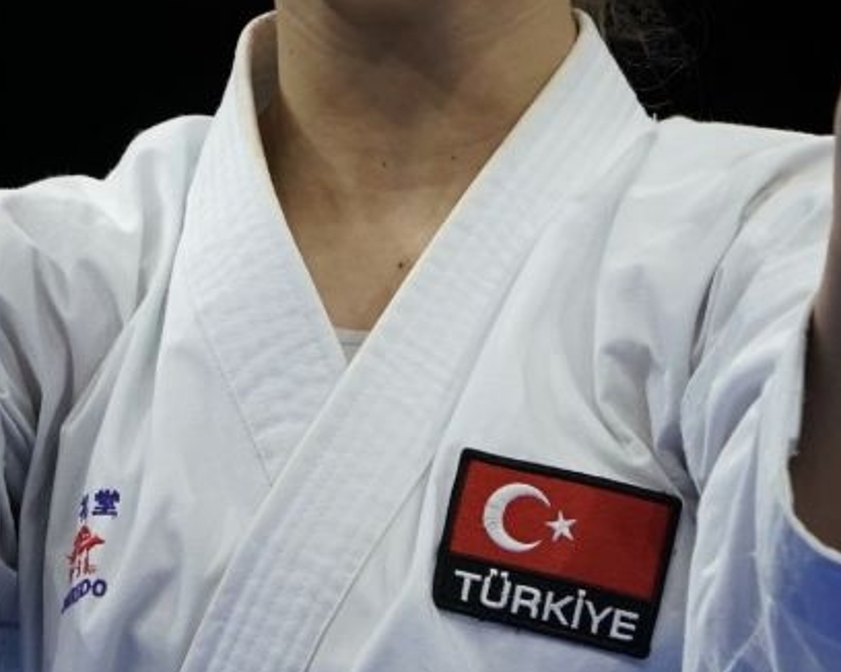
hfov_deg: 1.3
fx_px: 36920
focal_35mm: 1484
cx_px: 344
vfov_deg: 1.0
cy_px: 272
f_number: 5.6
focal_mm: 358
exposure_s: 1/500
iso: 1250
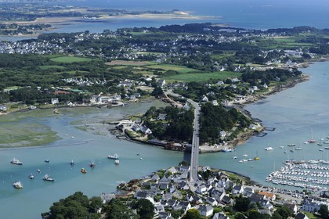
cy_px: 110
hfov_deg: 28.8
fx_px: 640
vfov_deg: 19.5
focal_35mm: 70
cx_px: 164
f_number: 8
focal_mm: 70
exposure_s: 1/1000
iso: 400
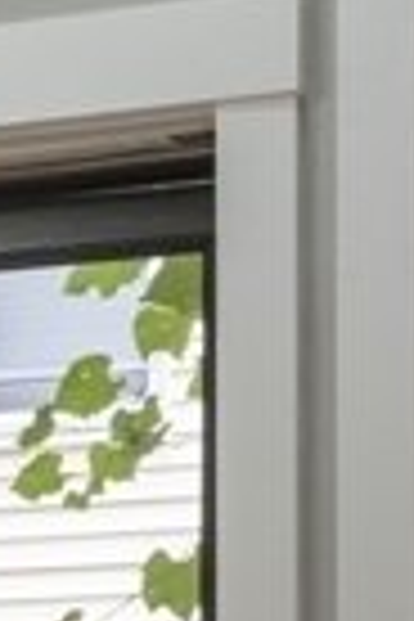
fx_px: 3070
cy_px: 922
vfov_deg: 11.1
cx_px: -207
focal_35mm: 178
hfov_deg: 7.6
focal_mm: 32
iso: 125
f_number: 14
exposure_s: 1/5
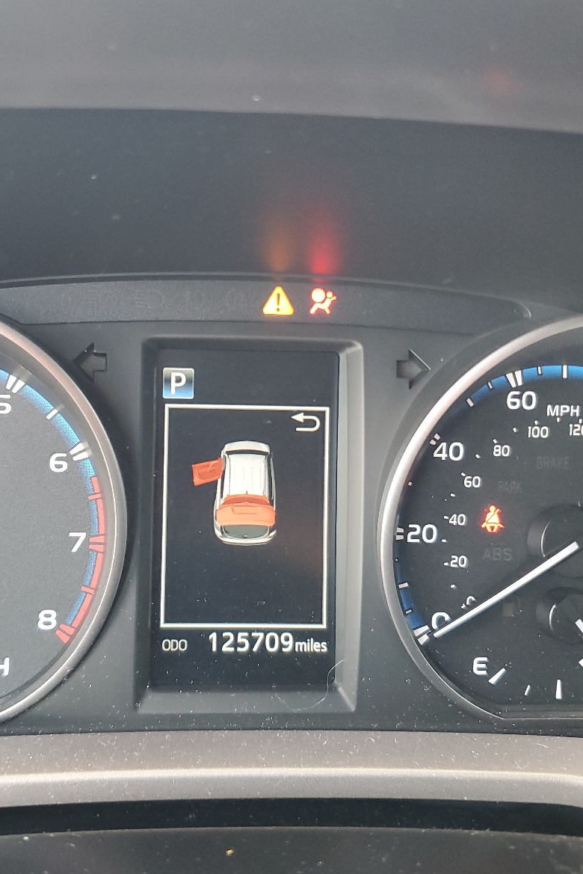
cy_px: 437
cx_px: 206
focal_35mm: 37
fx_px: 898
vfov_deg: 51.9
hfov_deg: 35.7
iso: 212
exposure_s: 1/60.2
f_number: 1.5
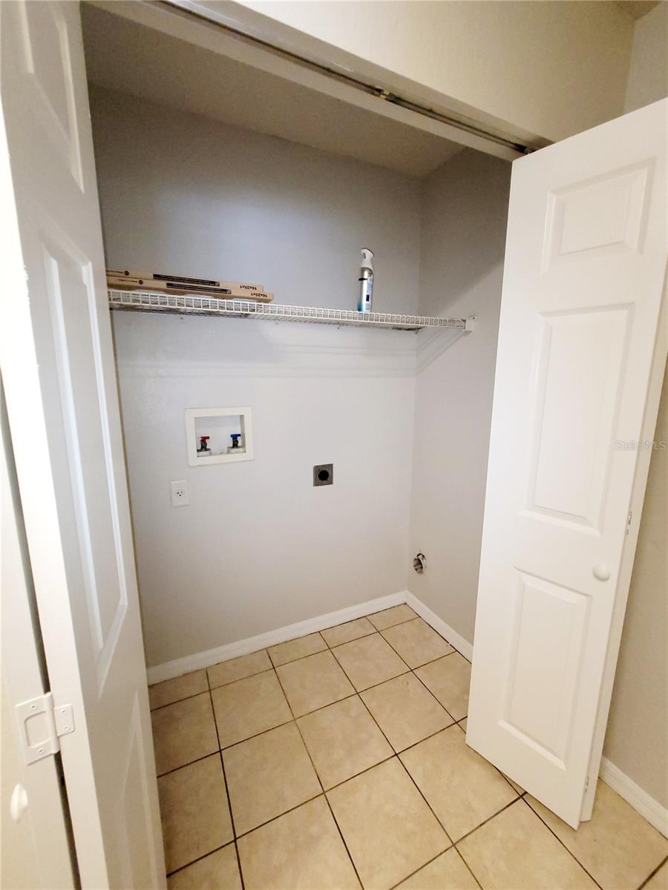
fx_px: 334
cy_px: 445
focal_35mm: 13
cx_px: 334
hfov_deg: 89.9
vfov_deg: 106.2
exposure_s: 1/40
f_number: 2.2
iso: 320
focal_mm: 2.2
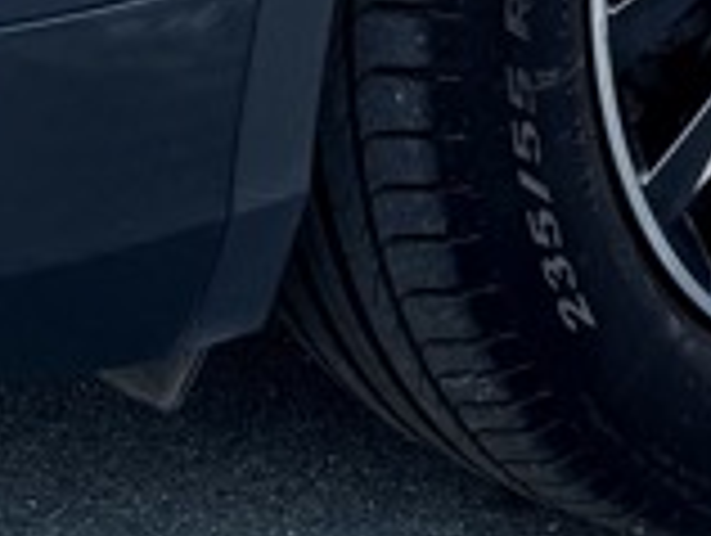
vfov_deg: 7.1
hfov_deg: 11.1
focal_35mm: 177
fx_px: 3641
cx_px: 644
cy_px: -1275
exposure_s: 1/141
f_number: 1.78
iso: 64
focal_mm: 6.76
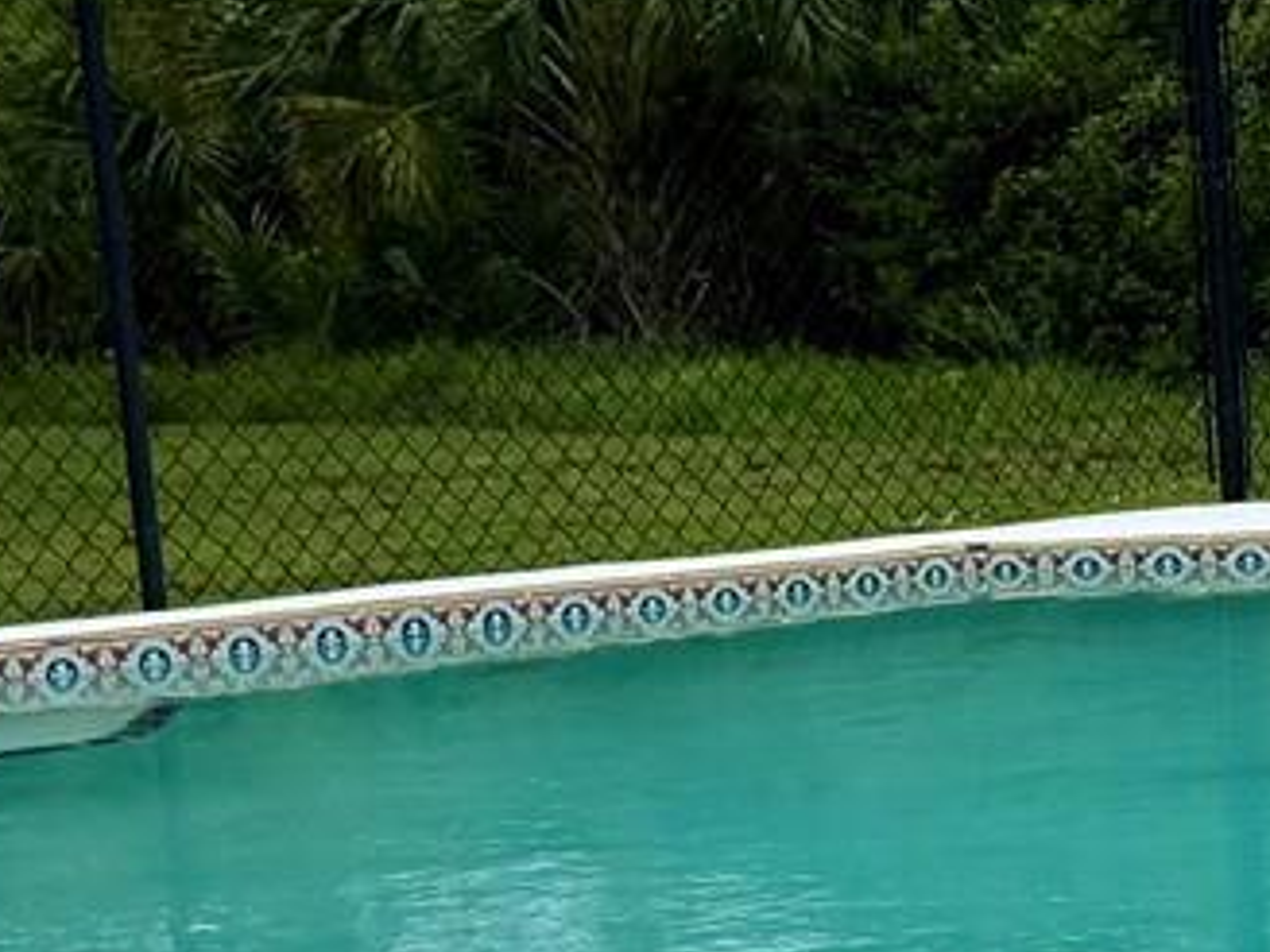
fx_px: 4293
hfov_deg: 16.0
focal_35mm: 117
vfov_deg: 12.5
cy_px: 902
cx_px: 1615
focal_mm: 6.76
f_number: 1.78
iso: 80
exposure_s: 1/4167
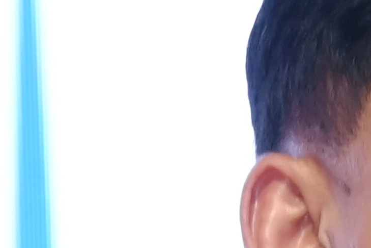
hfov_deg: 1.8
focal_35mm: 1145
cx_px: 932
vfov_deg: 1.2
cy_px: 611
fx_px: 11799
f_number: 6.3
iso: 2500
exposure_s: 1/250
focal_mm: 150
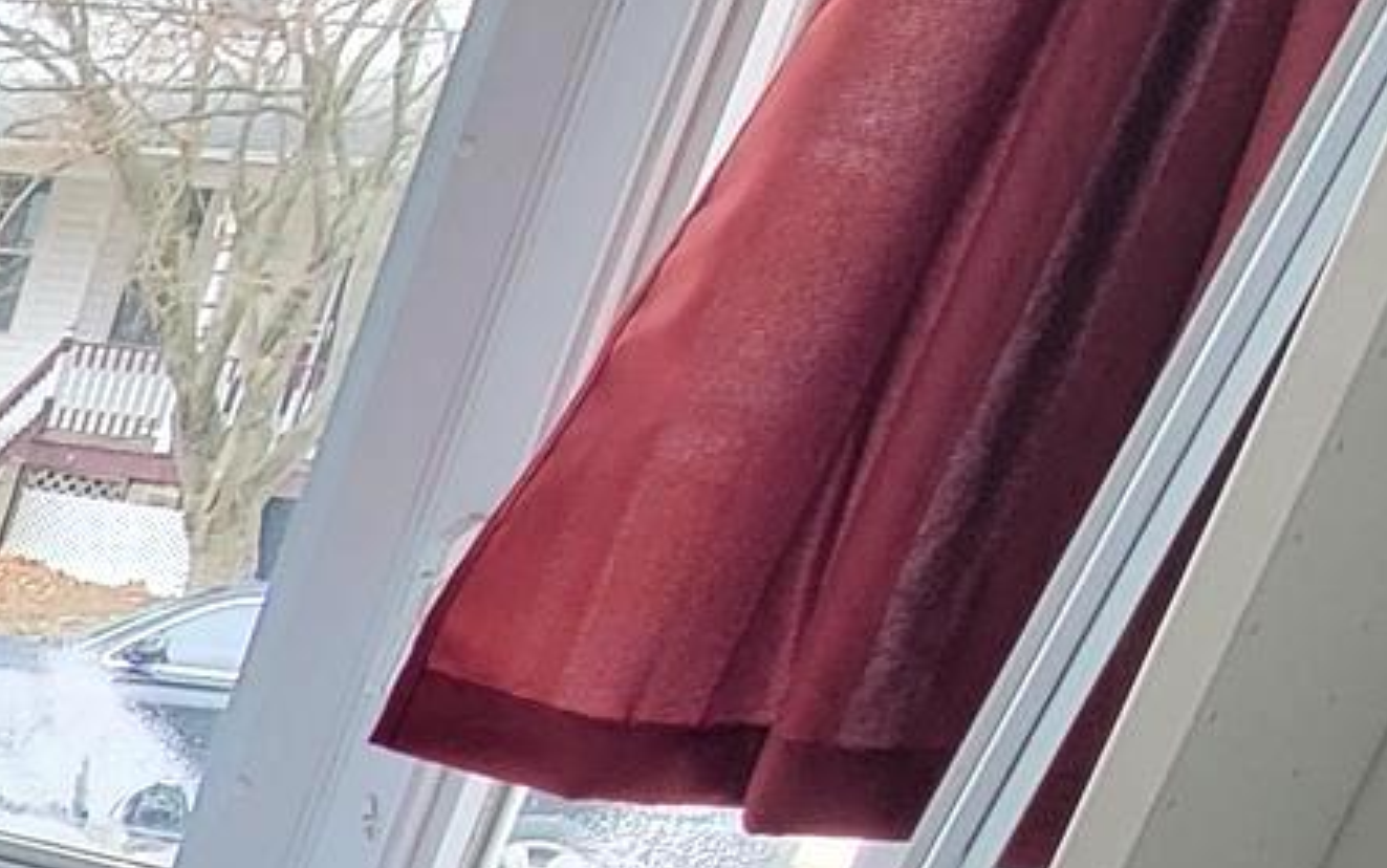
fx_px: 2420
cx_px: -1601
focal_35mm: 64
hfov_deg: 17.5
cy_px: 1138
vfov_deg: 18.8
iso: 80
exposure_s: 1/60
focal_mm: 2.2
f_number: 2.2
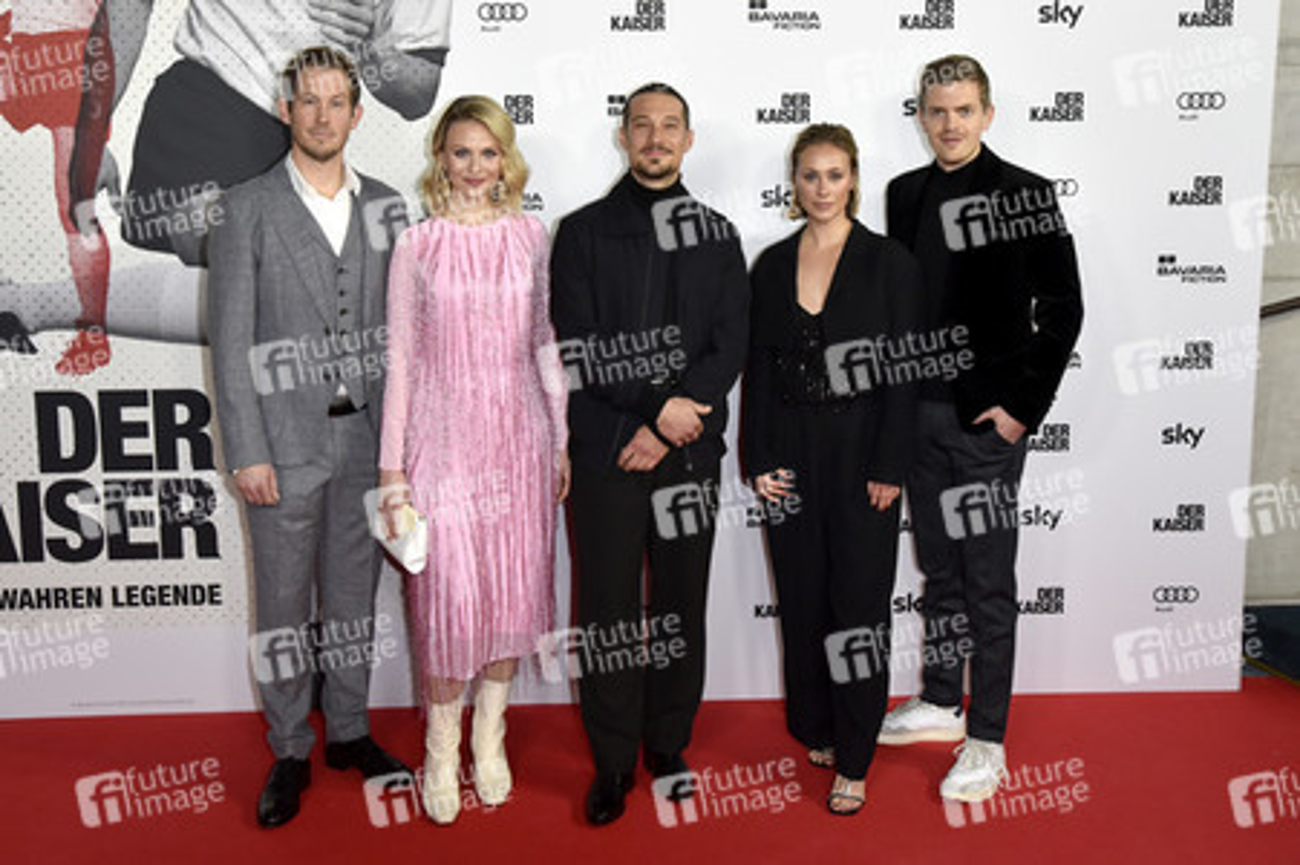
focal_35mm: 35
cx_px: 650
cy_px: 432
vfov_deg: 37.8
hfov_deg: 54.5
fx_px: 1263
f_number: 9
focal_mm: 35
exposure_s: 1/250
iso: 2000
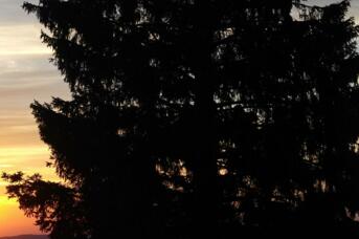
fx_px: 1325
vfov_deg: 10.3
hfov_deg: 15.3
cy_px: 130
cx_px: 43
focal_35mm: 133
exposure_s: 1/160
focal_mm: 45
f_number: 5
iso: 100
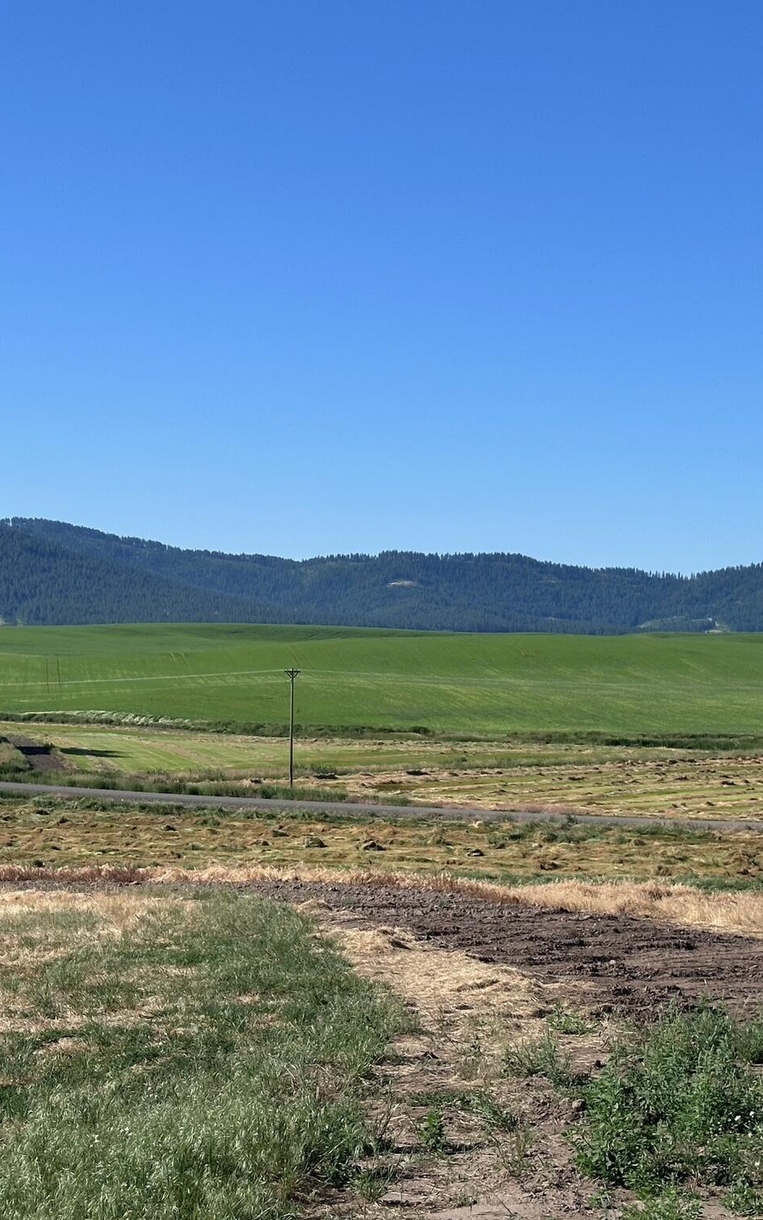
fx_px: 2262
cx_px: 374
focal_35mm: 68
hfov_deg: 19.1
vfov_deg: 30.2
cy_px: 611
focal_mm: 6.86
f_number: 1.78
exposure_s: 1/4785
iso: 64
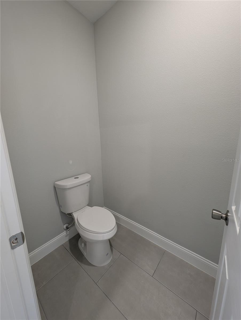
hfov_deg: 94.6
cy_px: 160
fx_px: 111
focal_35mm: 12
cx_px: 120
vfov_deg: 110.5
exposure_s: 1/24
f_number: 1.95
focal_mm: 2.23
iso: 65
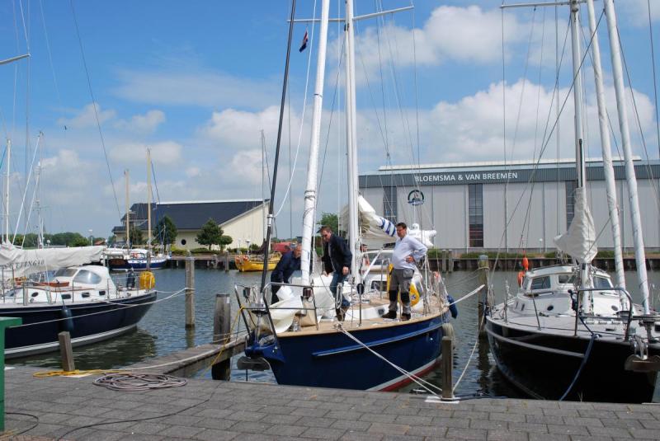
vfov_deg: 40.0
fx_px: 606
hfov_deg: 57.2
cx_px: 330
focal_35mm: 33
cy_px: 220
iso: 100
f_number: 9
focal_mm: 22
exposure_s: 1/320
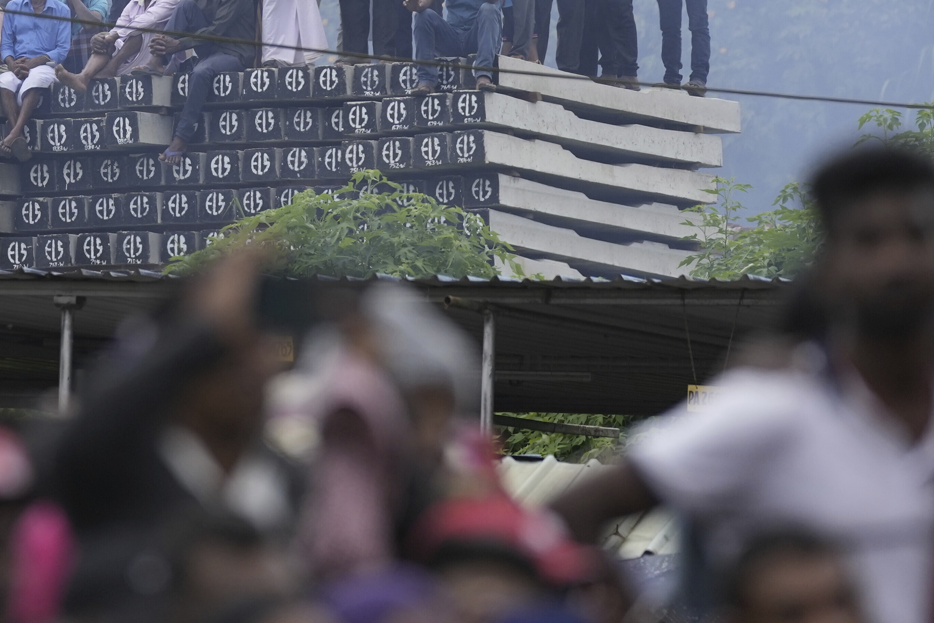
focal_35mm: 633
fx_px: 16422
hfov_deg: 3.3
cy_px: 40
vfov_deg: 2.2
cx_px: 196
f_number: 2.8
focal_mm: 200
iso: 400
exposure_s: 1/2500
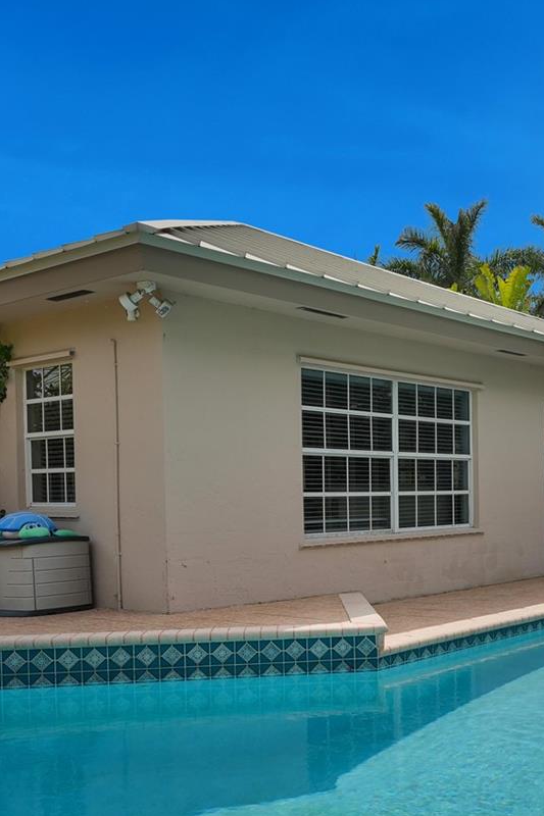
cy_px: 523
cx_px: 489
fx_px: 907
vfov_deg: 47.9
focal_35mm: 40
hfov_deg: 31.8
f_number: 8
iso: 250
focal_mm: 20
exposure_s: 1/4000
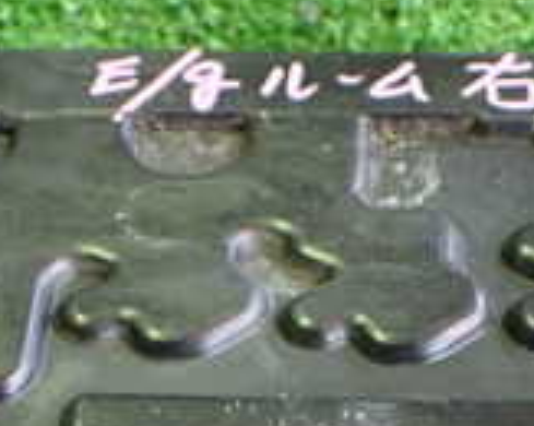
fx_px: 1705
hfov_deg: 17.8
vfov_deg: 13.9
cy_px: 501
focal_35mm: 108
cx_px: 331
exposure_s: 1/50
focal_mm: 5.4
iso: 800
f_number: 2.3
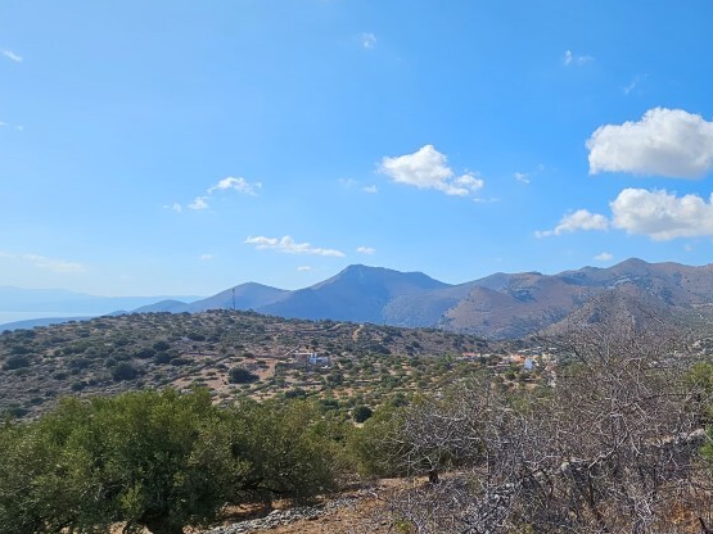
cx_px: 604
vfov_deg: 56.0
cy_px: 338
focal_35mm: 24
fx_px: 494
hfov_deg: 63.2
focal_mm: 2.2
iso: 50
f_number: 2.2
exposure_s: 1/3059
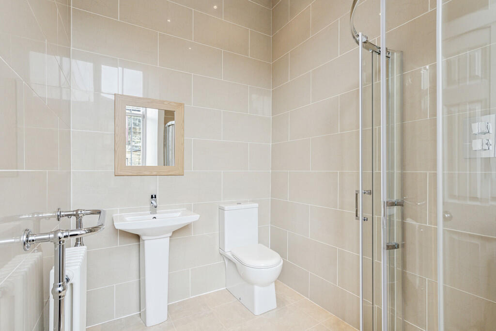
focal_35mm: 16
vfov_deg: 73.8
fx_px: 220
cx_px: 248
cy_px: 166
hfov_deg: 96.7
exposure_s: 1/100
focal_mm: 16
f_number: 8
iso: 1000
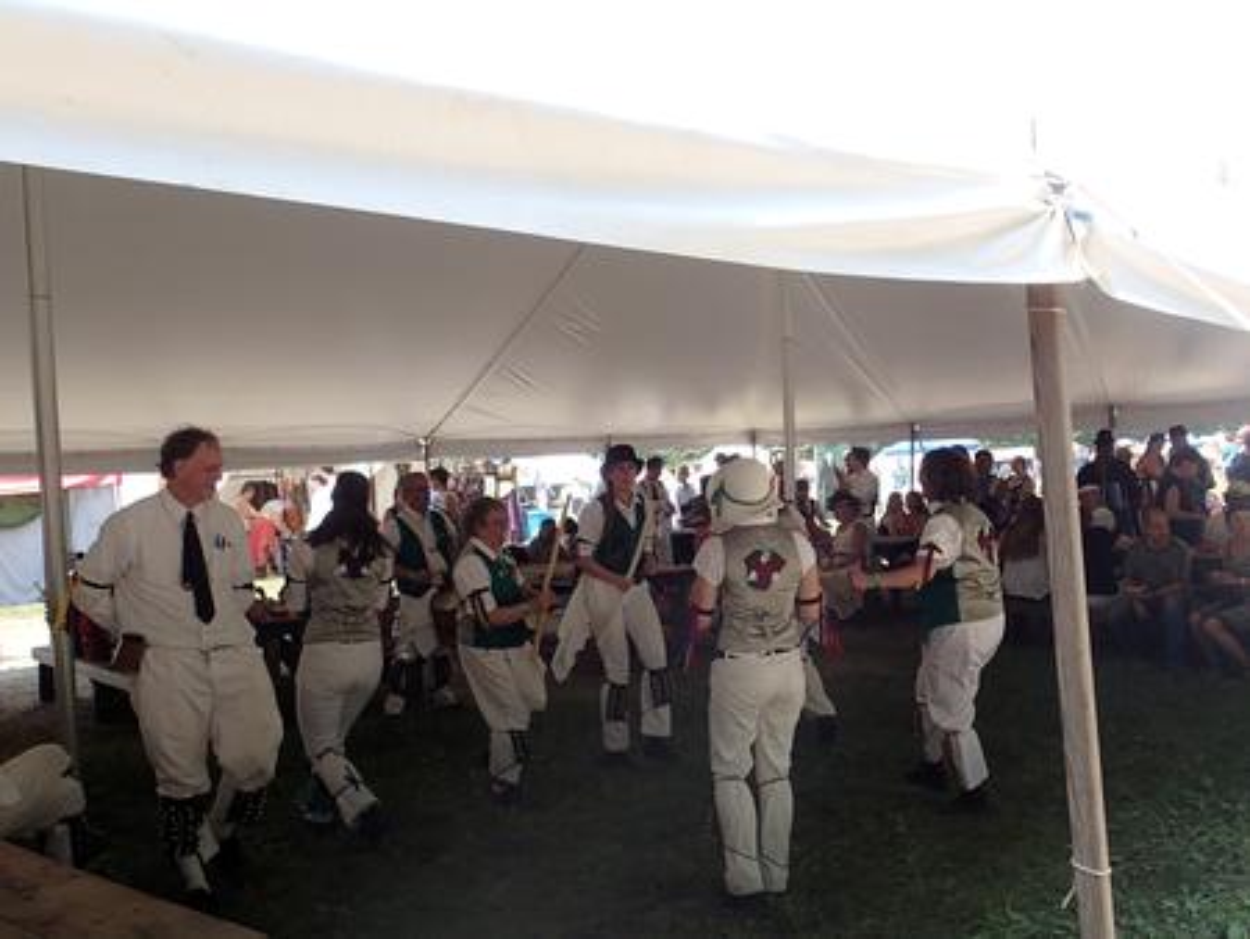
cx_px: 625
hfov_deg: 59.9
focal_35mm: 30
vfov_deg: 46.8
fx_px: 1084
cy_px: 470
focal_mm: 5.5
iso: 100
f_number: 3.2
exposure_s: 1/200
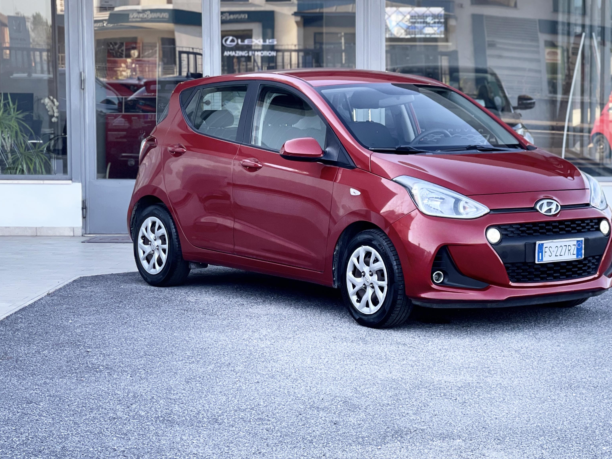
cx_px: 388
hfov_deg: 23.2
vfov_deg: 17.6
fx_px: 1485
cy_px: 228
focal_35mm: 84
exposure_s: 1/121
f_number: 2.2
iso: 40
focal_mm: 7.5
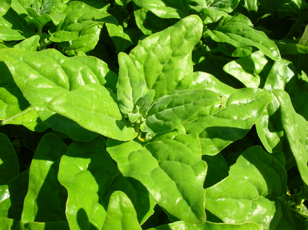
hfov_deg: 52.7
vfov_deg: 40.6
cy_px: 115
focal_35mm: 35
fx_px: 311
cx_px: 154
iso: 50
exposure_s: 1/226
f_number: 5.6
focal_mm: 5.8
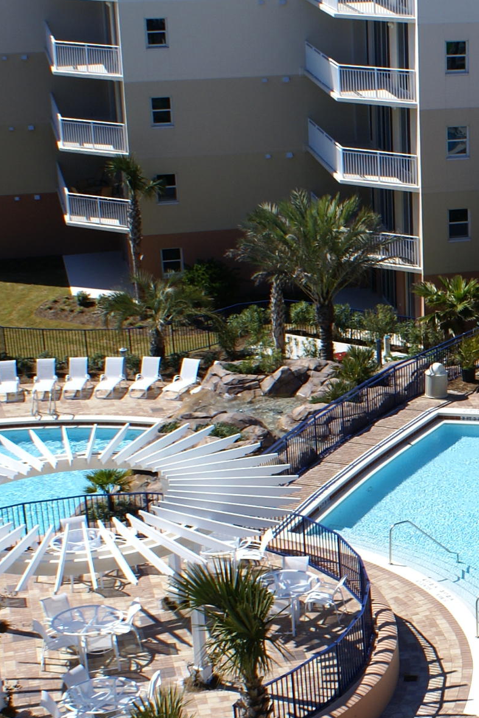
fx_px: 1676
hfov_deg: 15.2
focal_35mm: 84
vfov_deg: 24.1
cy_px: 469
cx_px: 686
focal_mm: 22
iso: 100
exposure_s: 1/160
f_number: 10
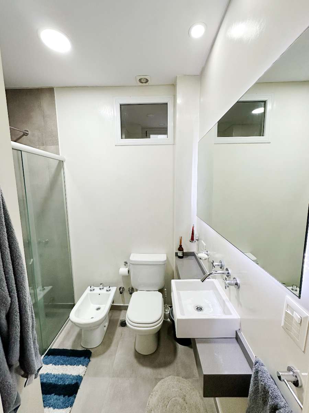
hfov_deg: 85.7
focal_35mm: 14
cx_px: 154
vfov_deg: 102.1
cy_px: 206
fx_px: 167
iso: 125
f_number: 2.2
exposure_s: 1/100
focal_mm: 2.22
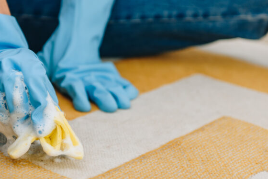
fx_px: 953
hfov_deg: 16.0
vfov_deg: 10.7
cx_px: 112
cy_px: 69
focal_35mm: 128
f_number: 3.5
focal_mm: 70
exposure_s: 1/200
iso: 250
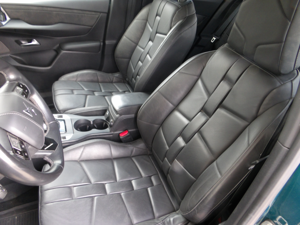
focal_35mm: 24
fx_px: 208
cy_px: 112
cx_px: 150
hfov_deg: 71.6
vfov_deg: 56.8
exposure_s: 1/15
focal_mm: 4.3
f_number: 4.1
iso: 225
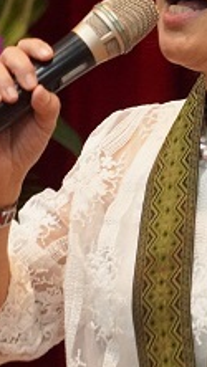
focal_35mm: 687
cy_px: 71
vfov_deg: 3.1
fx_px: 6696
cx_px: 237
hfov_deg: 1.8
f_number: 5.6
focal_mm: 135
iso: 6400
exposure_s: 1/125
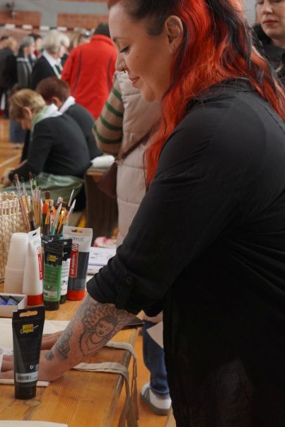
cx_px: 170
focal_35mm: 73
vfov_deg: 27.3
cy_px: 128
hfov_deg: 18.5
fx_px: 872
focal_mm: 29.9
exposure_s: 1/200
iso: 1000
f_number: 4
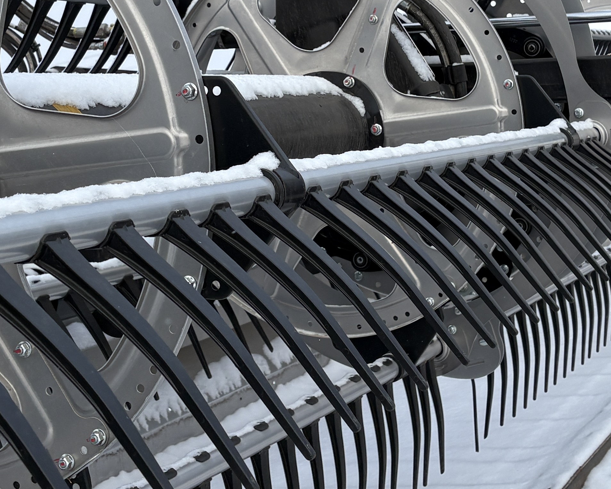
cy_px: 119
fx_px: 1374
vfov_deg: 20.0
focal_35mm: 76
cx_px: 295
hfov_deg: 25.1
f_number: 1.6
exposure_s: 1/1484
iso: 50
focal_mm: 5.96
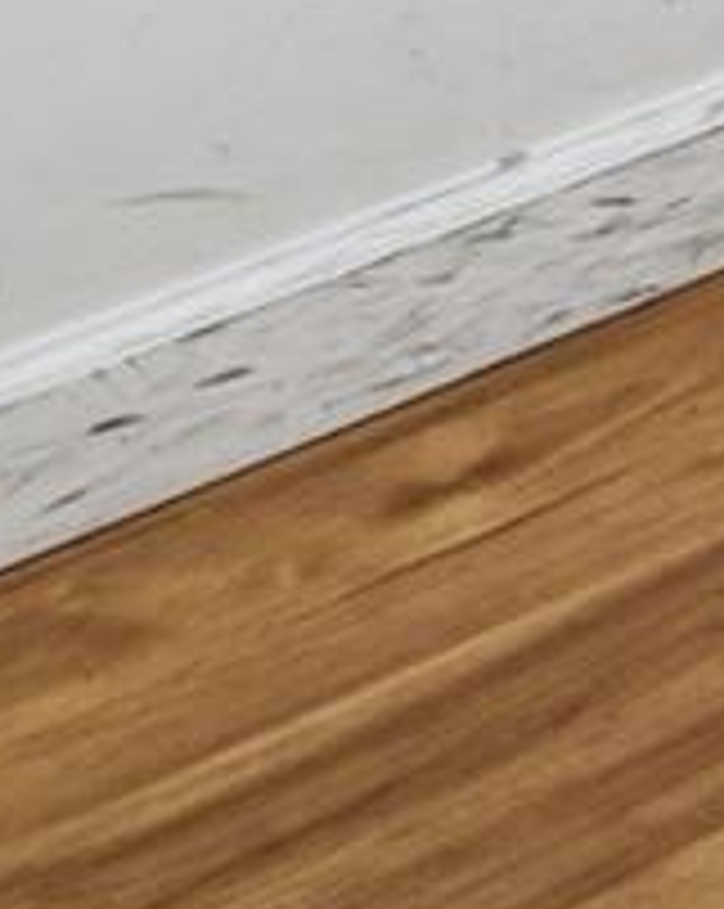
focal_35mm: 143
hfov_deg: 6.8
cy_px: -2135
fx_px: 3839
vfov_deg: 9.3
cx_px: 3287
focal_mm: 15
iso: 640
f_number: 14
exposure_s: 1/40
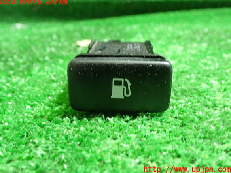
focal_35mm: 37
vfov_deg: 38.7
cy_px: 86
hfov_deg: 50.1
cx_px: 114
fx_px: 247
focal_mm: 6.37
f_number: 2.5
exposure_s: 1/30
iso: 800
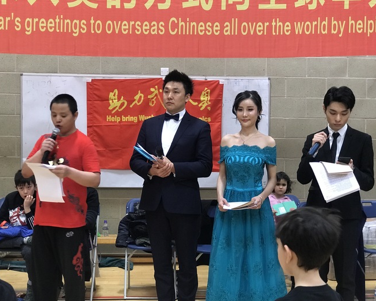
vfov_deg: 25.4
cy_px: 151
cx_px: 182
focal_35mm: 60
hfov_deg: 31.5
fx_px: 668
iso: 320
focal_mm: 6.6
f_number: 2.8
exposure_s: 1/50
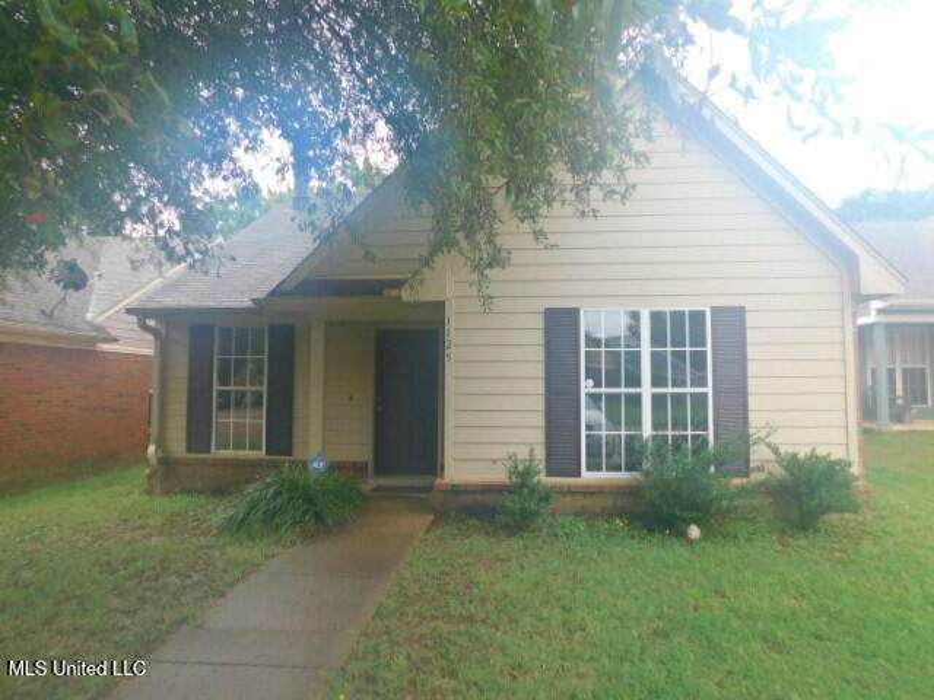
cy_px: 350
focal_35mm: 23
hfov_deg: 73.9
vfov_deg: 58.9
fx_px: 621
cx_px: 467
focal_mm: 4
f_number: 3
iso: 125
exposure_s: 1/250
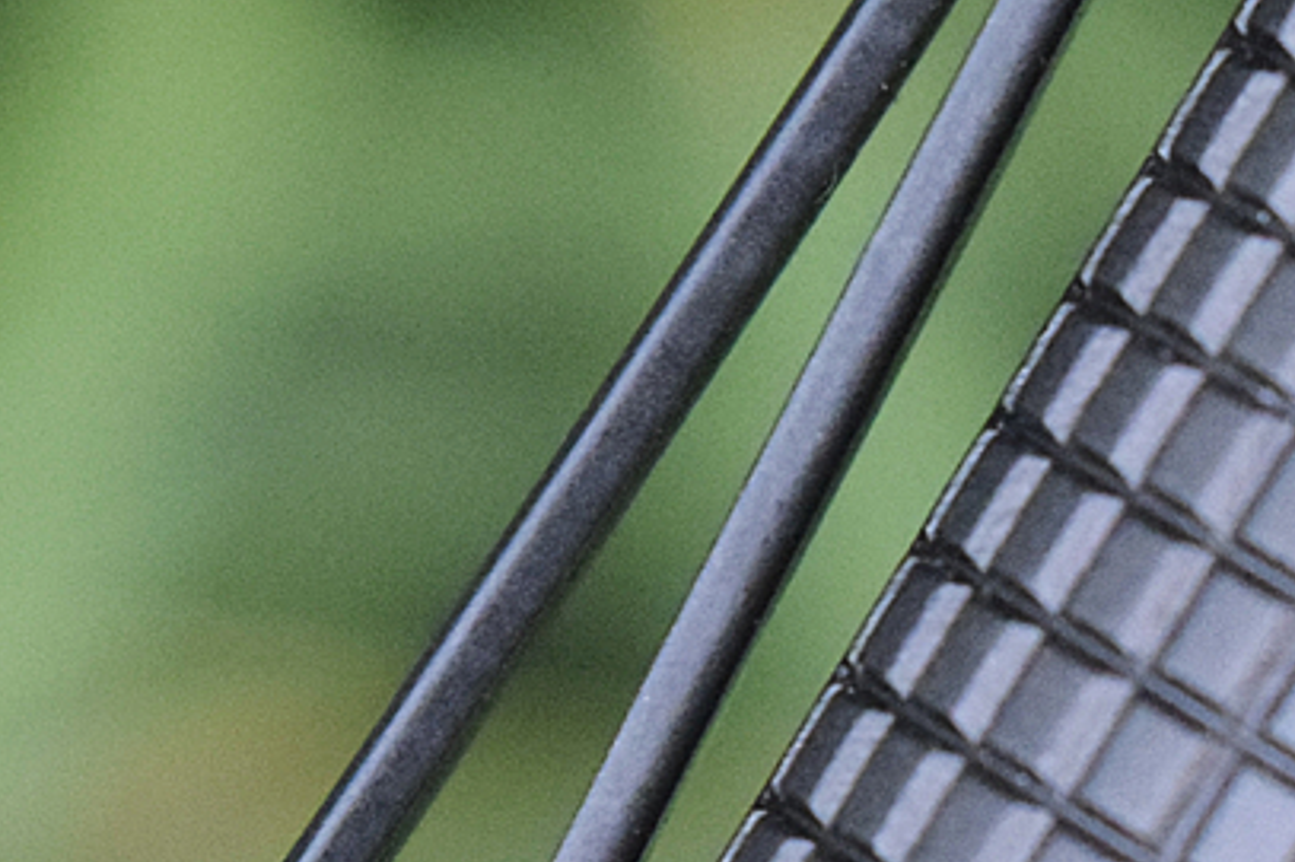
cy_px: 813
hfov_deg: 5.1
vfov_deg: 3.4
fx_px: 14579
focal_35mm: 405
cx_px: 382
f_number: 9
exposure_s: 1/320
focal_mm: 55
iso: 3200
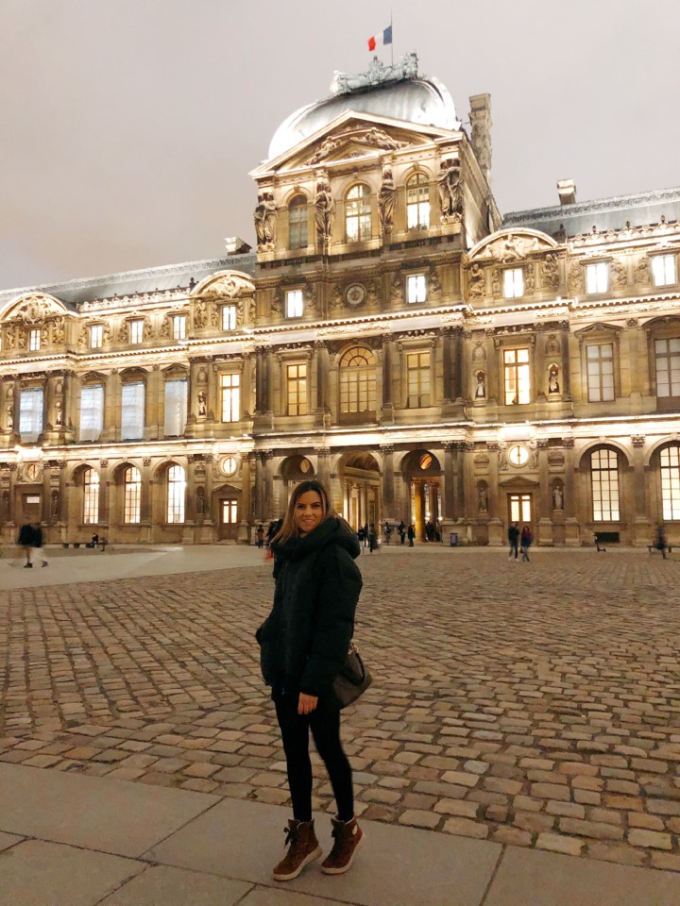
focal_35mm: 28
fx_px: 733
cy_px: 453
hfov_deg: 49.7
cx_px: 340
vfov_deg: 63.4
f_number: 1.8
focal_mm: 4
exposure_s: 1/4
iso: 500
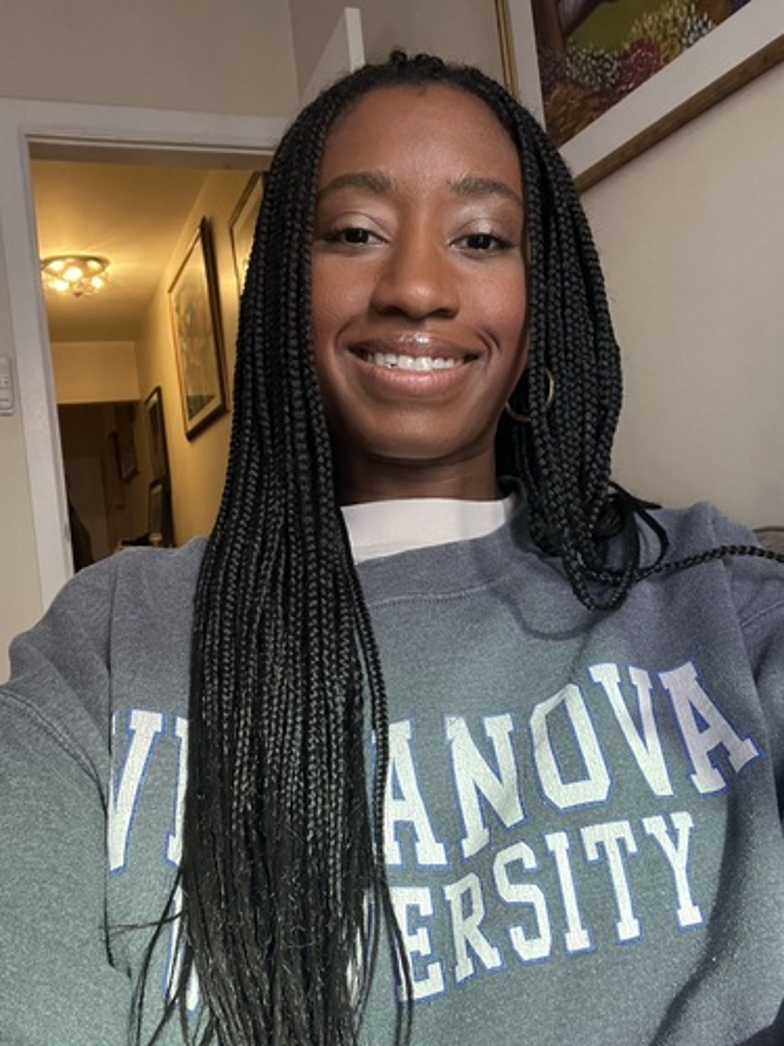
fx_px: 906
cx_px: 392
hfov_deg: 46.8
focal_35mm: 30
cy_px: 523
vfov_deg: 60.0
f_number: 2.2
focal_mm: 2.71
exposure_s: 1/40
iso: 400
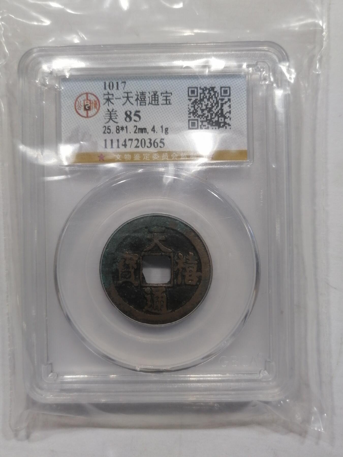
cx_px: 172
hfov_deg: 42.9
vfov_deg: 55.4
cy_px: 228
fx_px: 436
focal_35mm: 33
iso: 50
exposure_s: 1/100
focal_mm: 5.3
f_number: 1.8
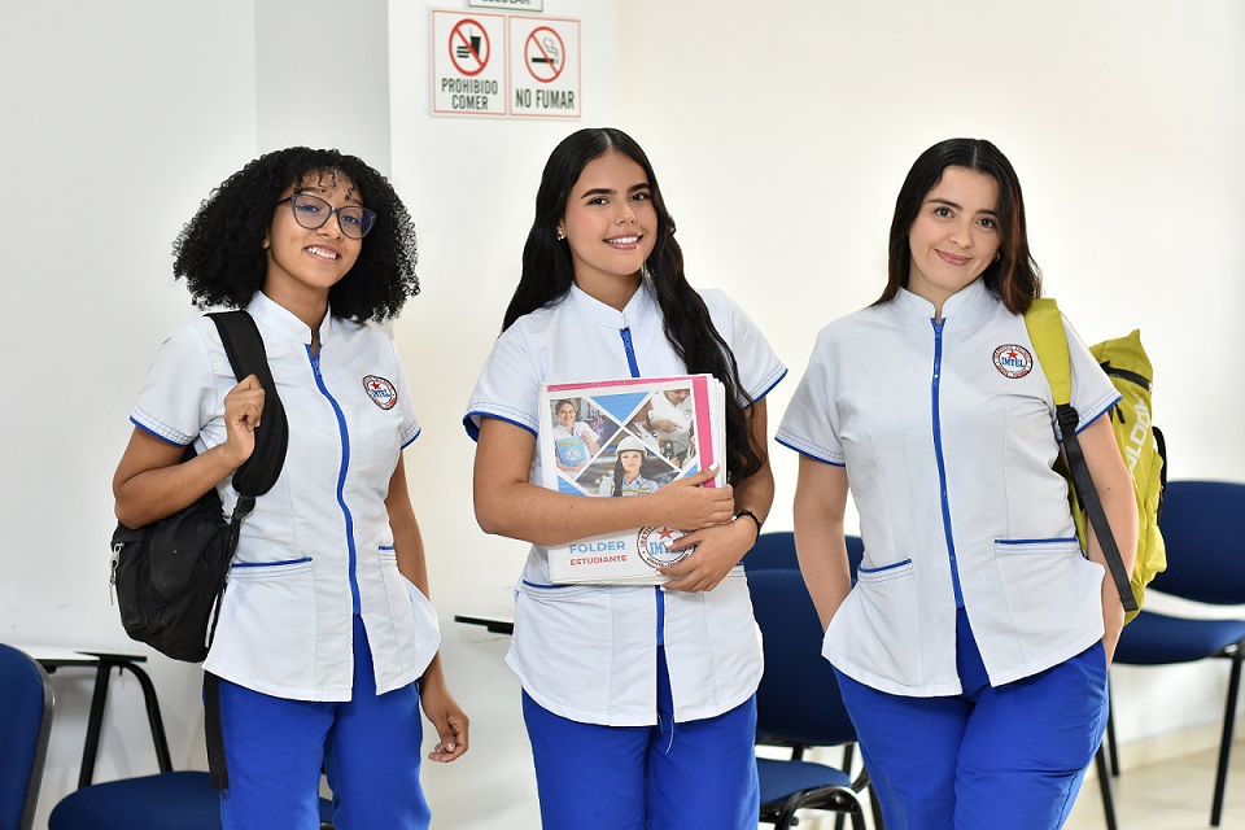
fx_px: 2594
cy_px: 415
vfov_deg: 18.2
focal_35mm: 75
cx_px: 622
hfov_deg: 27.0
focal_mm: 50
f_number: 2.5
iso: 800
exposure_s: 1/100
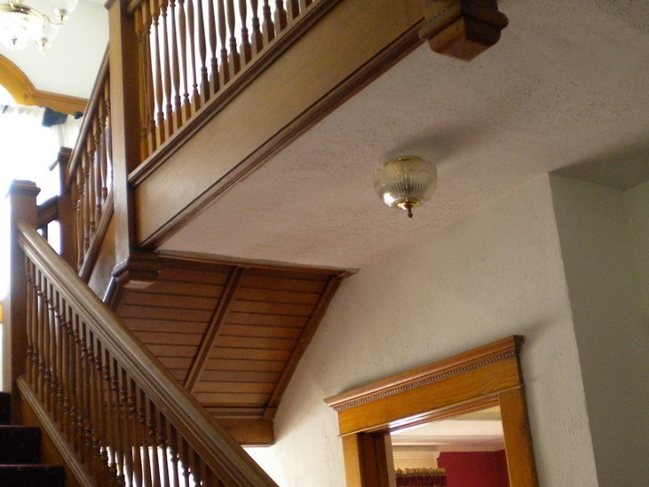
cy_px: 288
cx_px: 328
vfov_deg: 29.6
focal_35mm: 49
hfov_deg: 38.9
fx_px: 919
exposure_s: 1/57
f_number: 3.1
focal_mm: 6.3
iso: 332
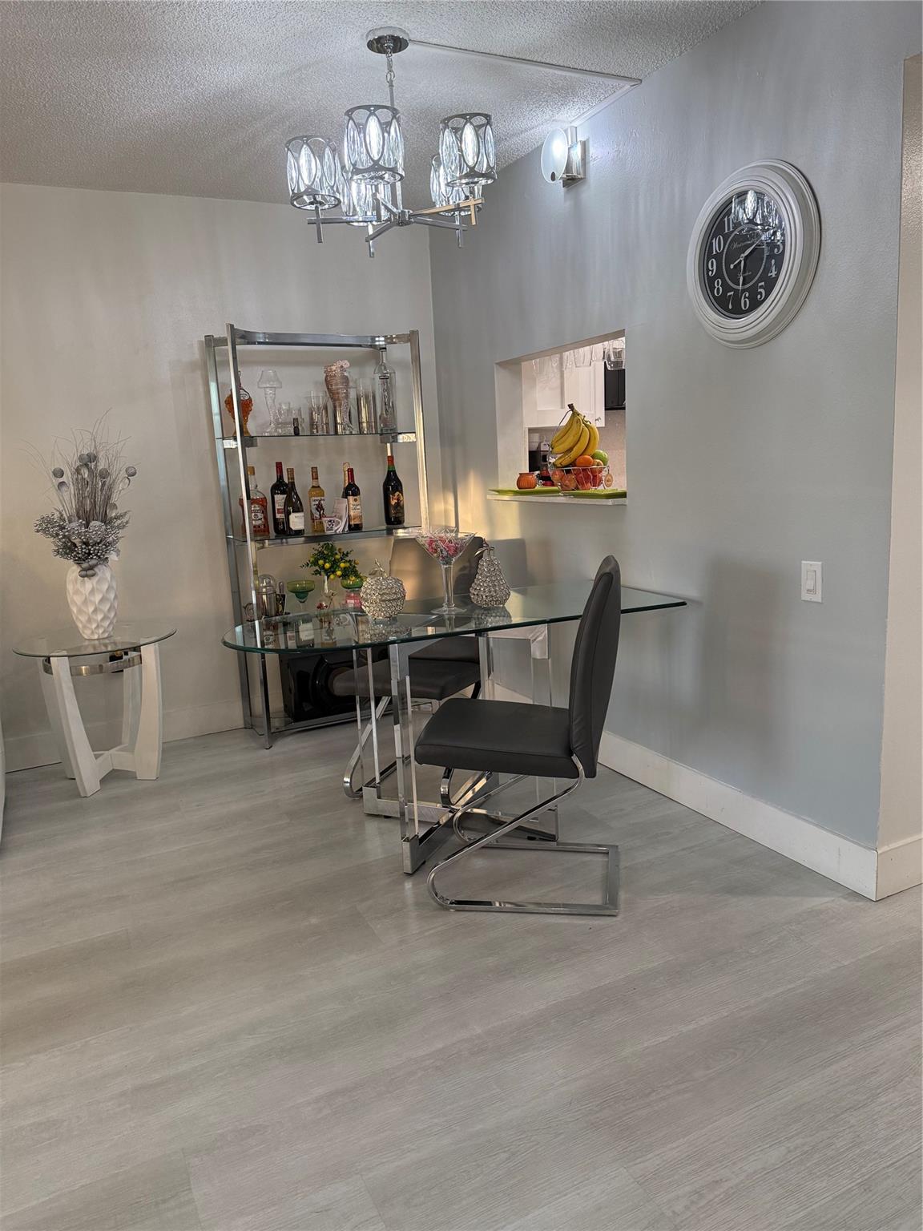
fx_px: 853
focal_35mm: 24
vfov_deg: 71.6
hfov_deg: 56.8
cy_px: 616
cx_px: 462
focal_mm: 6.76
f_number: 1.78
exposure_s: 1/228
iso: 200
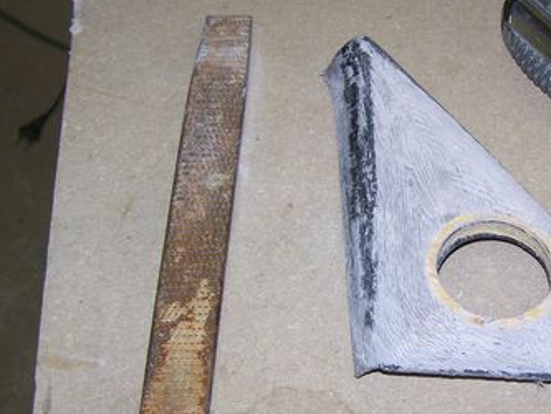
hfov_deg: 26.2
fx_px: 1162
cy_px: 323
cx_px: 434
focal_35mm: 73
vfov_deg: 20.0
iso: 80
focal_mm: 6.3
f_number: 2.8
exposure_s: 1/60
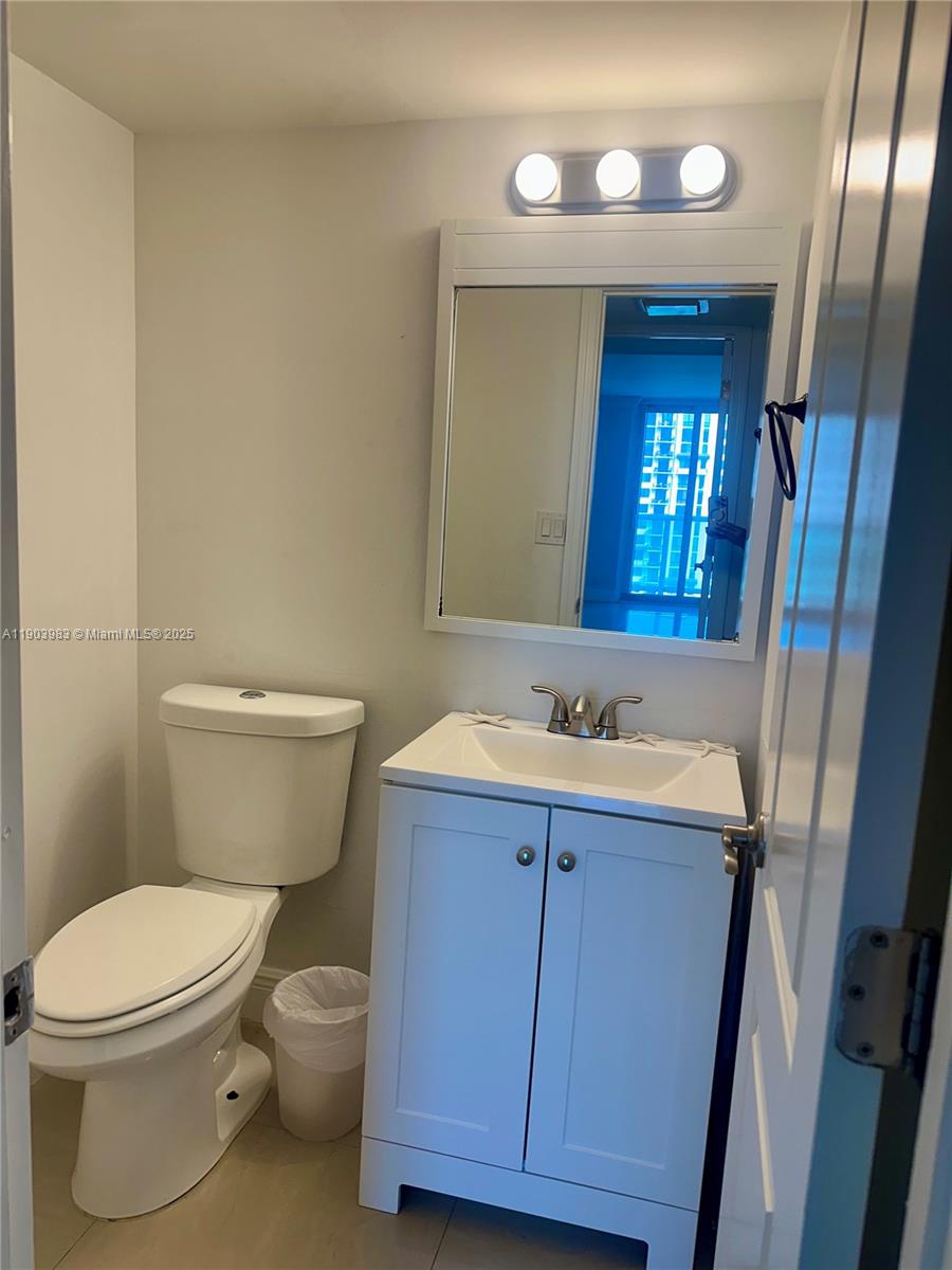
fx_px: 880
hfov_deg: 56.8
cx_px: 476
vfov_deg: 71.6
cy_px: 635
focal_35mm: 24
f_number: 1.78
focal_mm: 6.86
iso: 64
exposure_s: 1/139
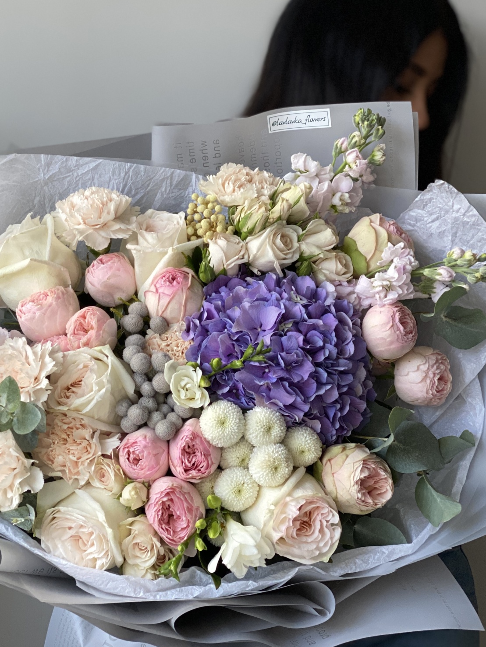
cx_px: 175
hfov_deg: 20.4
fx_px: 1348
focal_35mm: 72
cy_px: 287
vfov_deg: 27.0
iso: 125
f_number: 2
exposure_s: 1/122
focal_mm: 6
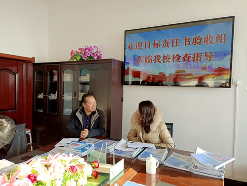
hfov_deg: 69.4
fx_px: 178
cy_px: 93
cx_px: 124
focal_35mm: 25
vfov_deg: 54.9
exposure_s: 1/100
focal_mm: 4.71
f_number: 1.89
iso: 235
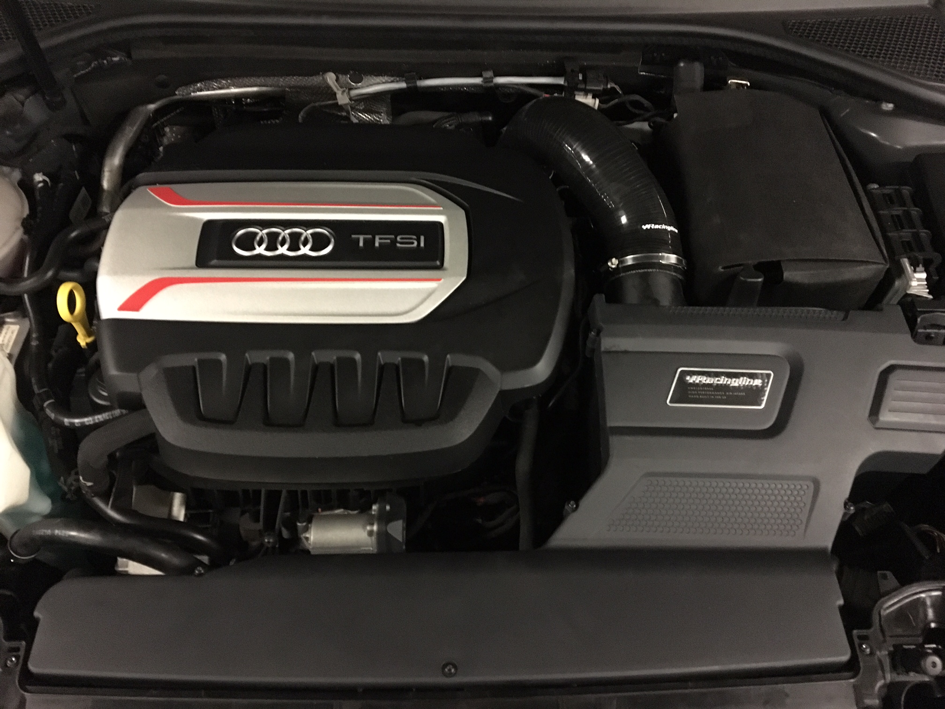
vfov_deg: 48.2
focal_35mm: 29
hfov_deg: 61.7
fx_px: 792
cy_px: 354
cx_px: 472
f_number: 2.2
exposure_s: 1/17
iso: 800
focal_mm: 4.15
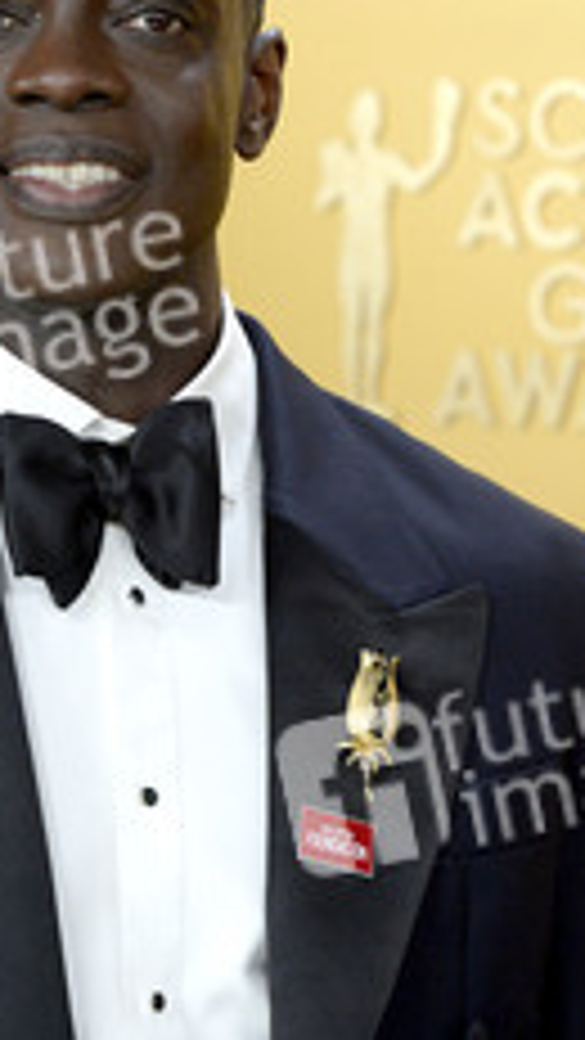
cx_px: 101
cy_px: 545
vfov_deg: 8.5
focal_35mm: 254
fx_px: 7002
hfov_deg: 4.8
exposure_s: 1/250
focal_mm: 140
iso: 2500
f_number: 5.6
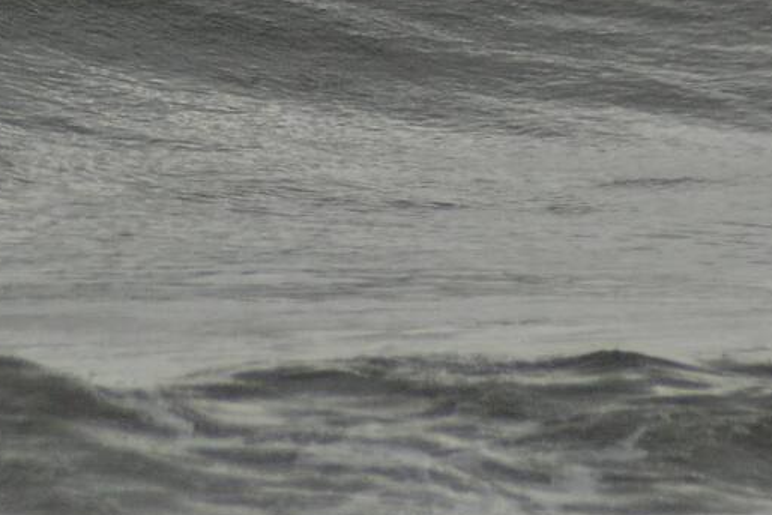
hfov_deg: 1.5
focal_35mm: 1400
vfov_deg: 1.0
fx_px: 30029
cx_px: 122
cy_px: -34
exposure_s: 1/2500
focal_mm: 300
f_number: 5.6
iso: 720
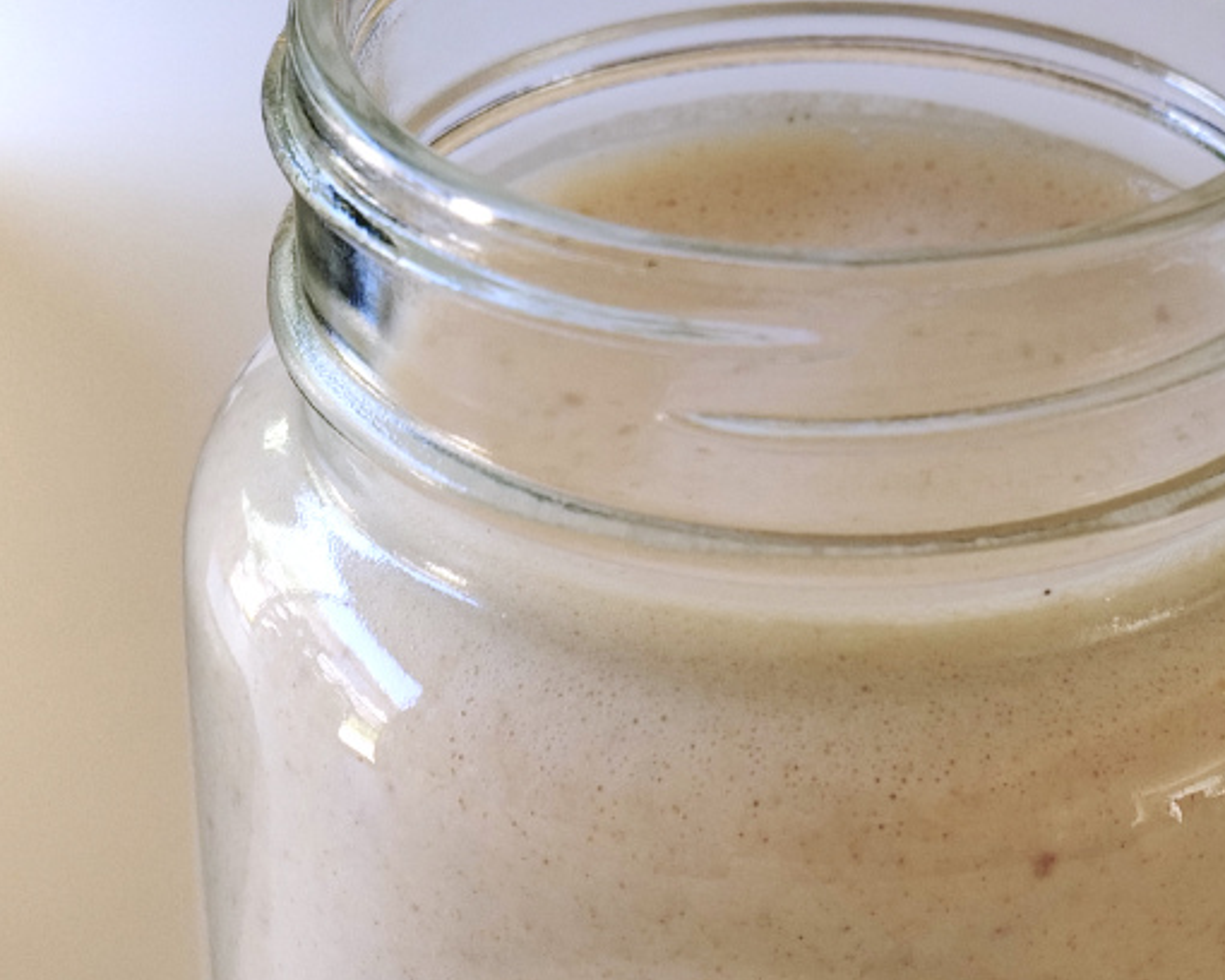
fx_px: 7686
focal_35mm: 212
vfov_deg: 7.3
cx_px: 903
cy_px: 1040
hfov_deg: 9.1
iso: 800
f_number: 7.1
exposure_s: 1/80
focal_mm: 60
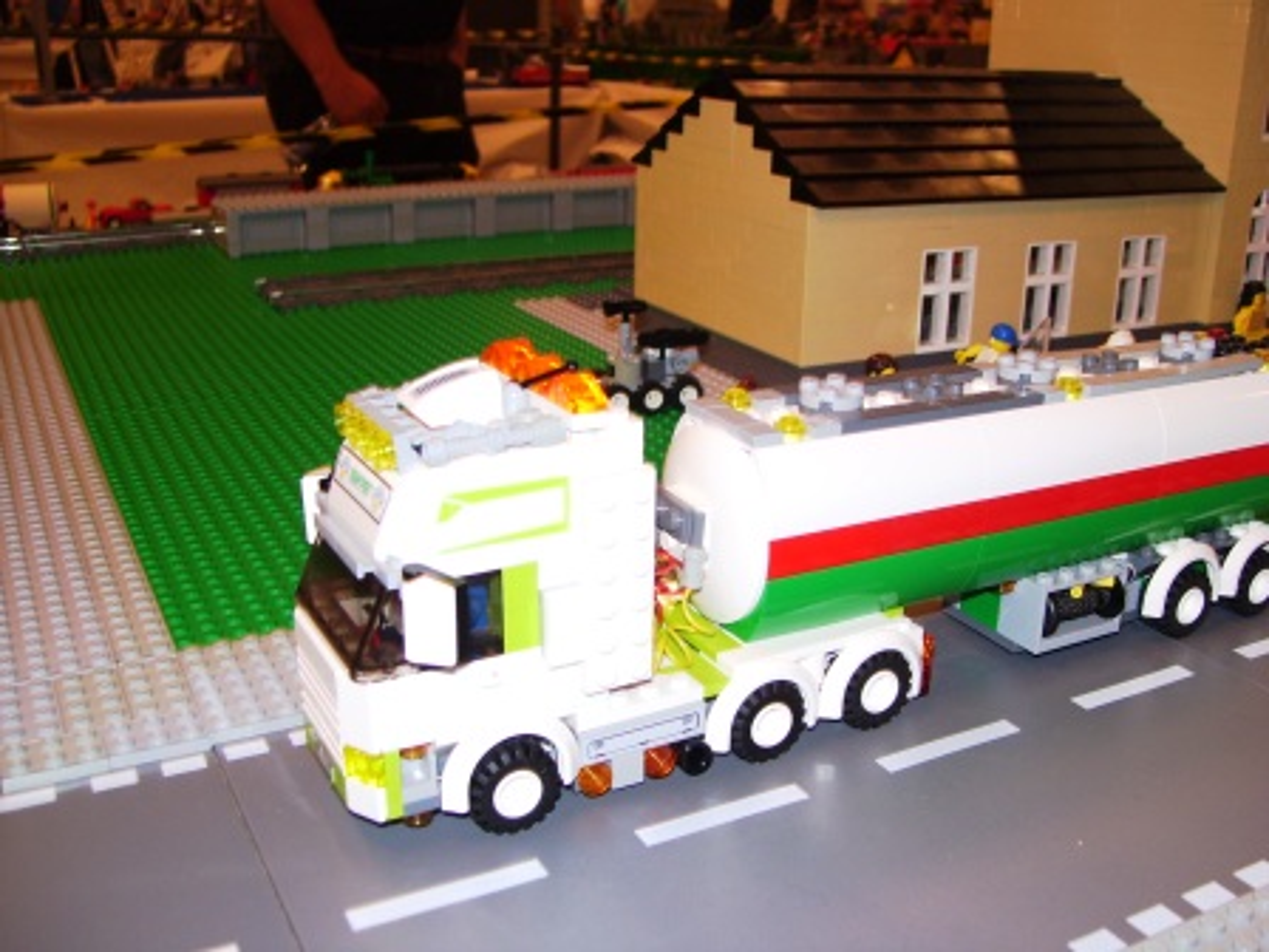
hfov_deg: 51.4
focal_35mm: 36
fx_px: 1320
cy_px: 476
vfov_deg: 39.7
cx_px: 634
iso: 80
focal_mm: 6
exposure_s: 1/60
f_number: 2.7
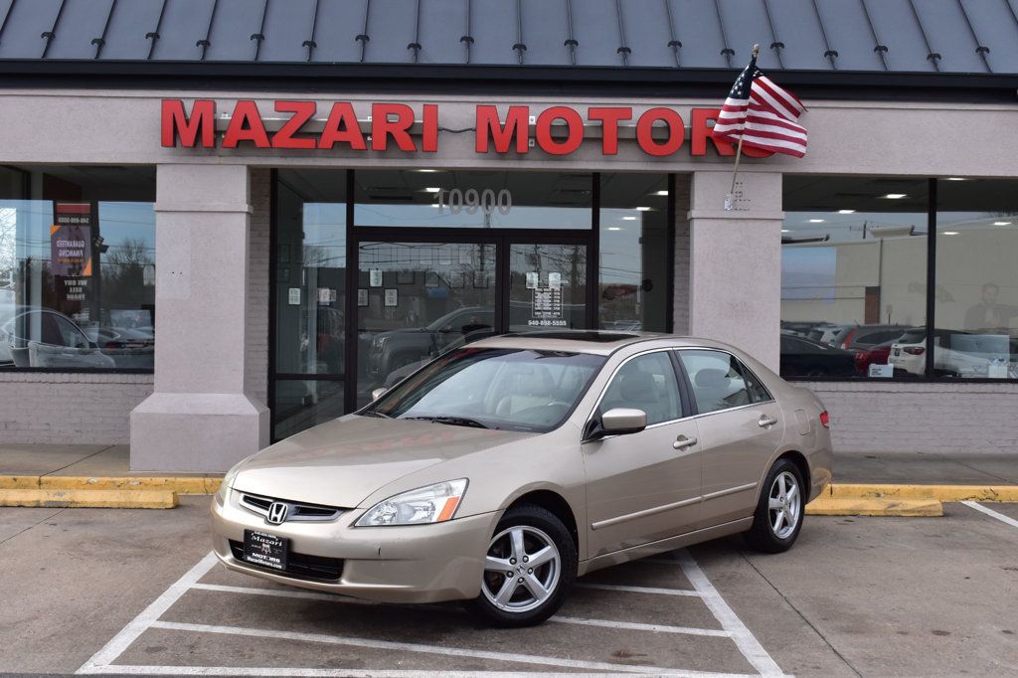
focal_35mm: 48
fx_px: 1357
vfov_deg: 28.1
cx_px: 509
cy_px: 339
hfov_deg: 41.1
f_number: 10
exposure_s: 1/250
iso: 400
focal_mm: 32
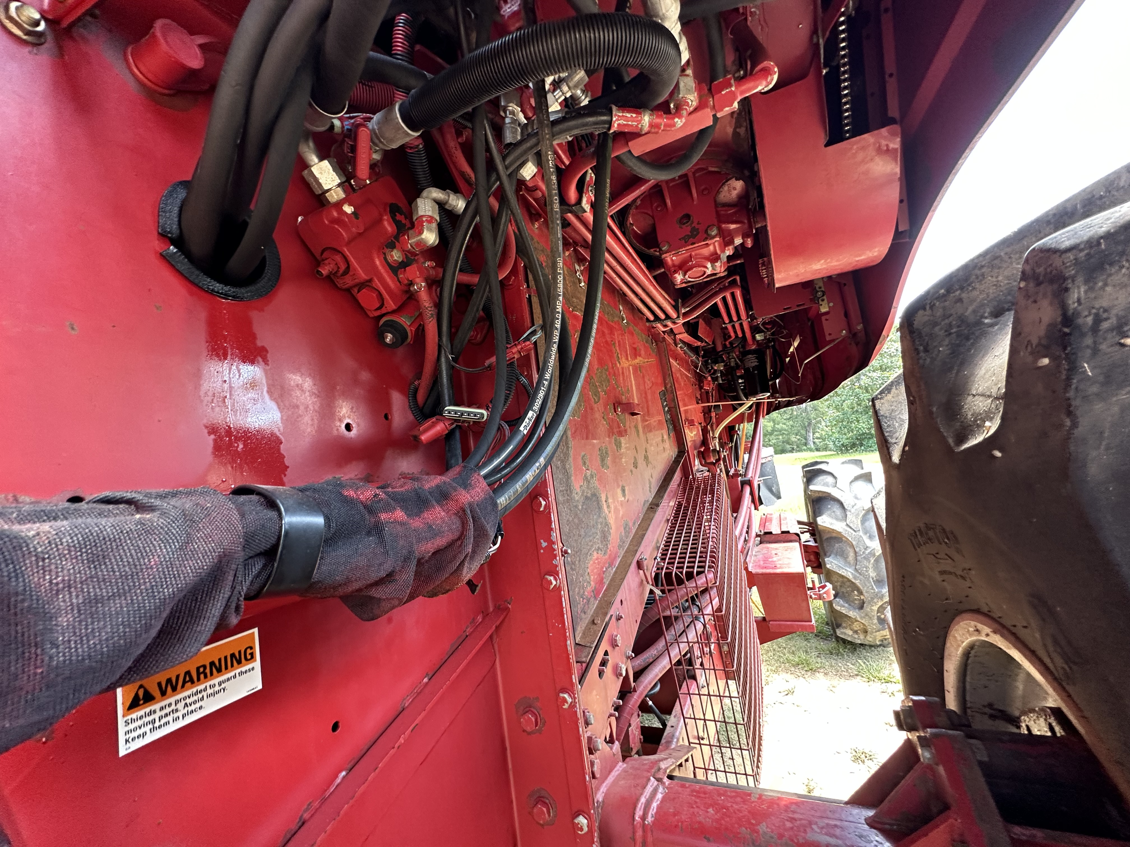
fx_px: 457
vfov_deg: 85.7
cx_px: 565
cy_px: 424
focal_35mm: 14
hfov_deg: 102.1
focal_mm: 2.22
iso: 160
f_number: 2.2
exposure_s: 1/99
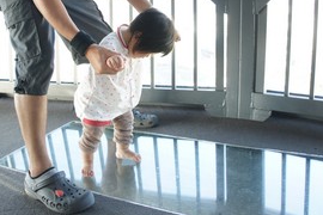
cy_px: 59
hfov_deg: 48.2
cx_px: 134
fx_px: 359
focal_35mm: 40
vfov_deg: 32.9
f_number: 4
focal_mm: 18
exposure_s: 1/30
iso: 200
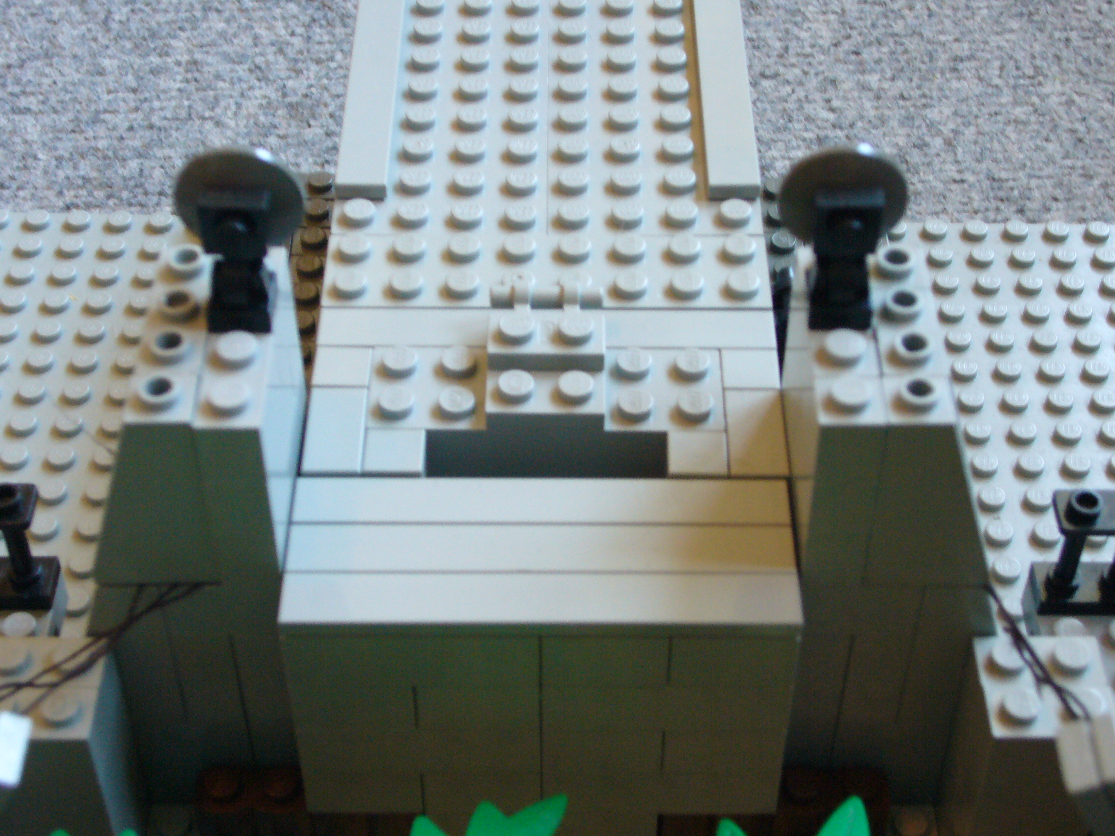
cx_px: 558
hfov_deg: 30.7
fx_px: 2029
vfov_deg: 23.3
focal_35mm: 63
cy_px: 418
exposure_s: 1/13
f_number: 4.1
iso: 200
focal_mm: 10.3
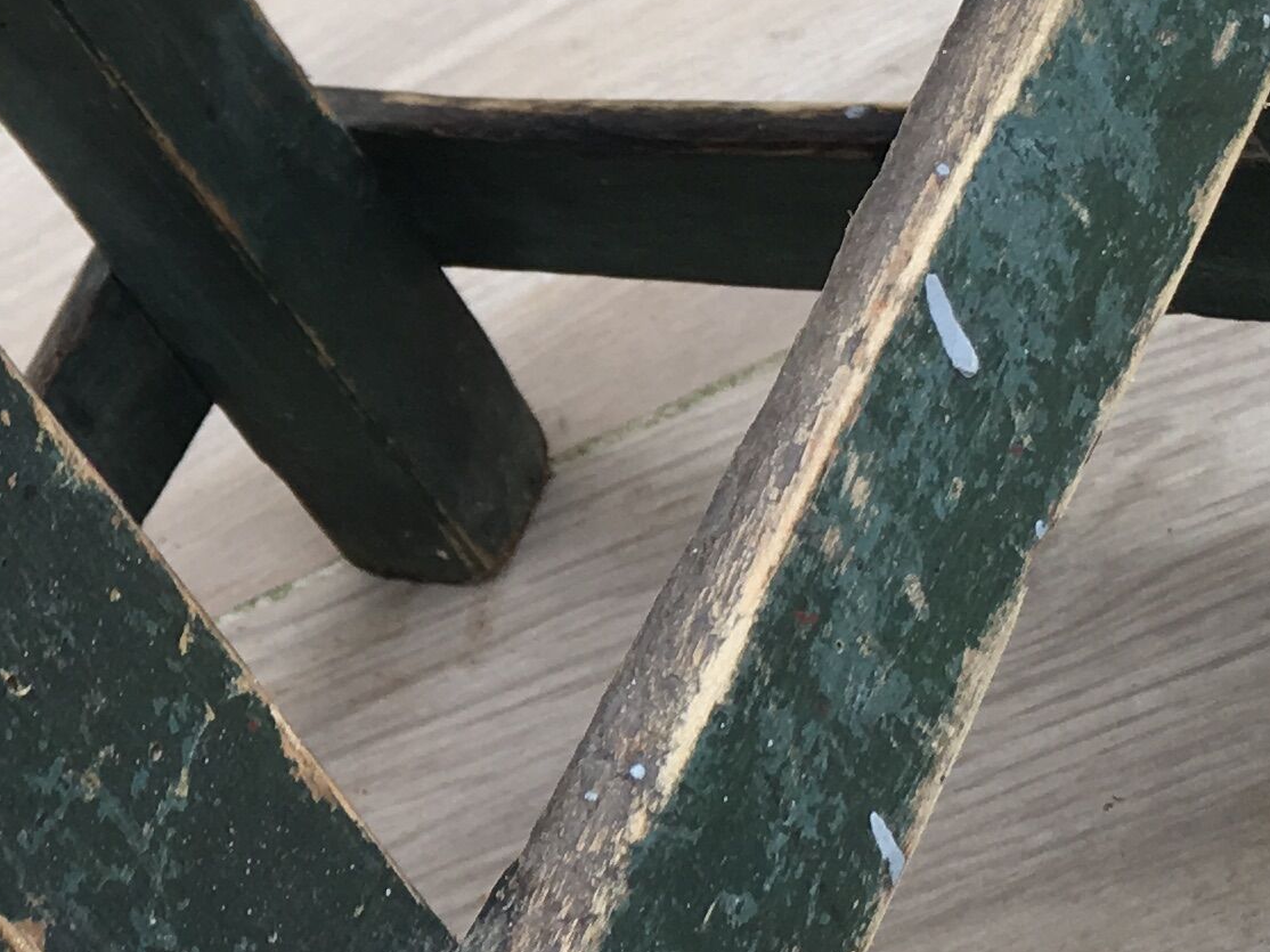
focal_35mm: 105
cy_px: 457
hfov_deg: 17.8
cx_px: -237
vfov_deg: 14.1
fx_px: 3851
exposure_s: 1/103
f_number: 2.2
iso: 25
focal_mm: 4.15
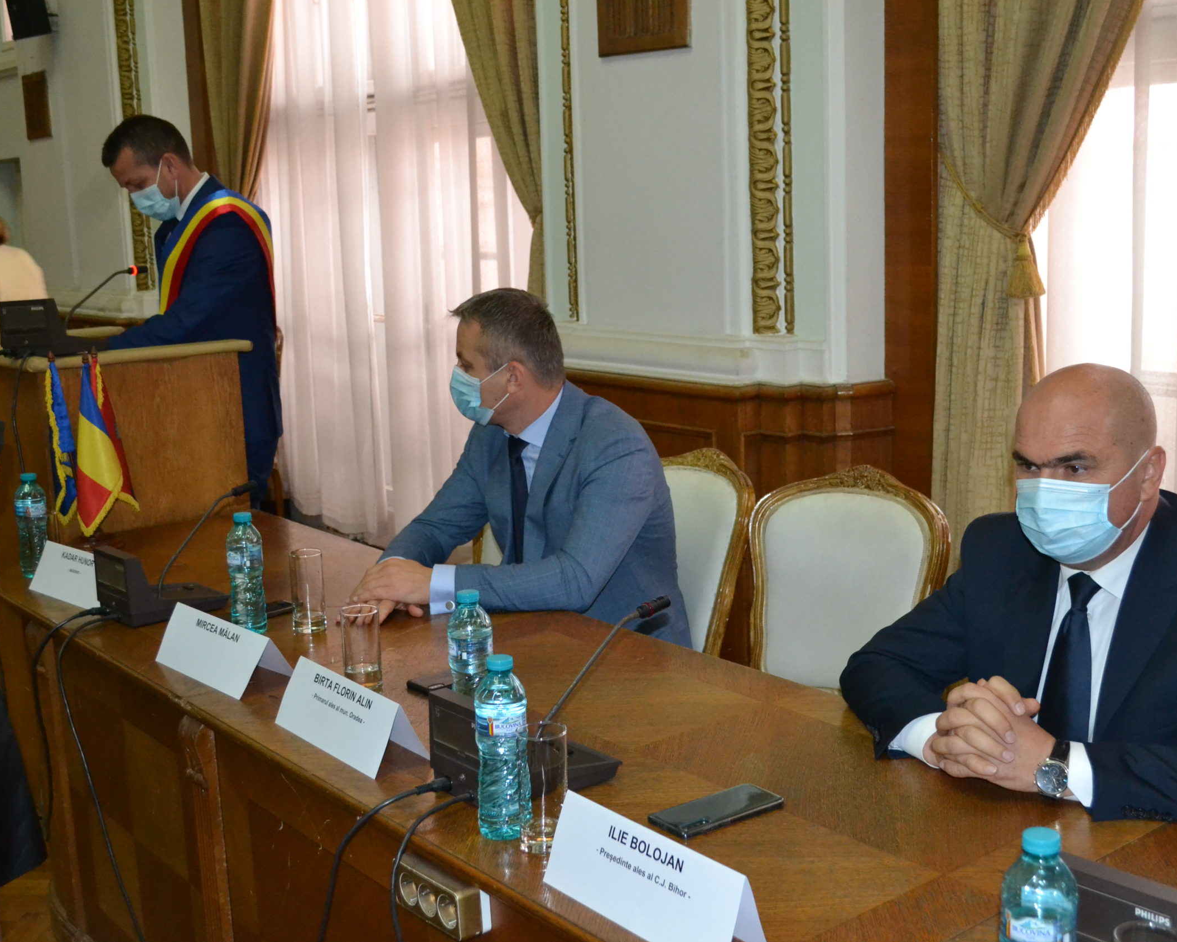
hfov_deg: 44.7
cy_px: 466
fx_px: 1428
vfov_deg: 36.5
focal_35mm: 41
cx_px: 654
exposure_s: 1/60
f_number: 4
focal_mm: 24
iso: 2800
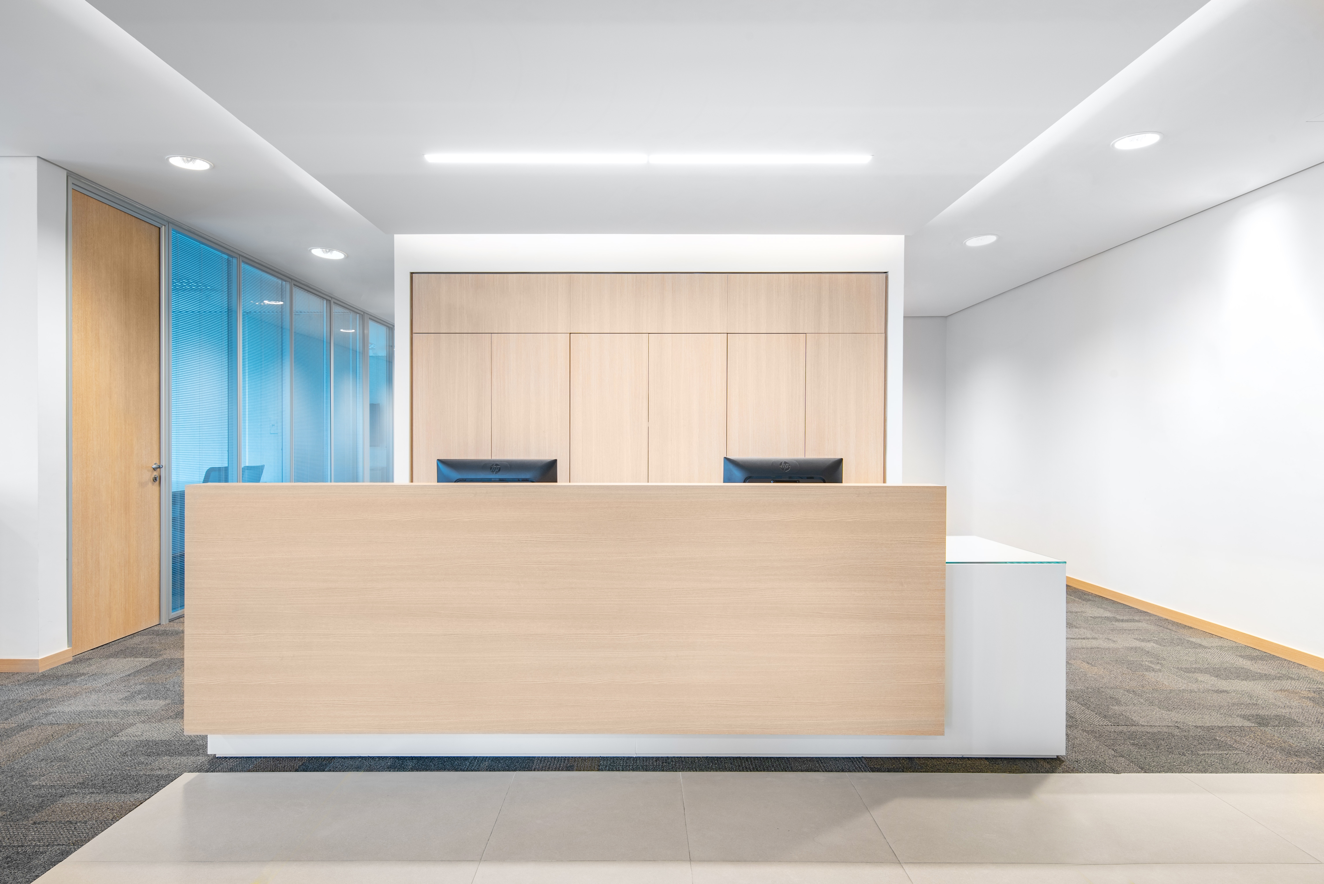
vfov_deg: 62.0
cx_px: 662
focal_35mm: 20
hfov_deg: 84.0
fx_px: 736
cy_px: 442
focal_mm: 20
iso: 200
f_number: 11
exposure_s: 1.3
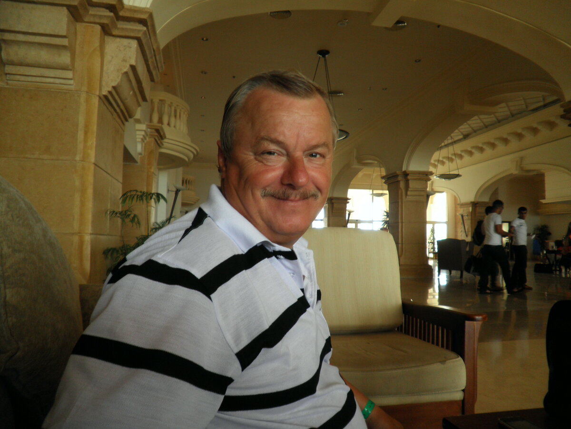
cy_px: 214
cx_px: 286
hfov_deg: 67.3
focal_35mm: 26
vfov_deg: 53.1
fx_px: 429
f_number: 2.6
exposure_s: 1/30
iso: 64
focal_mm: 4.65
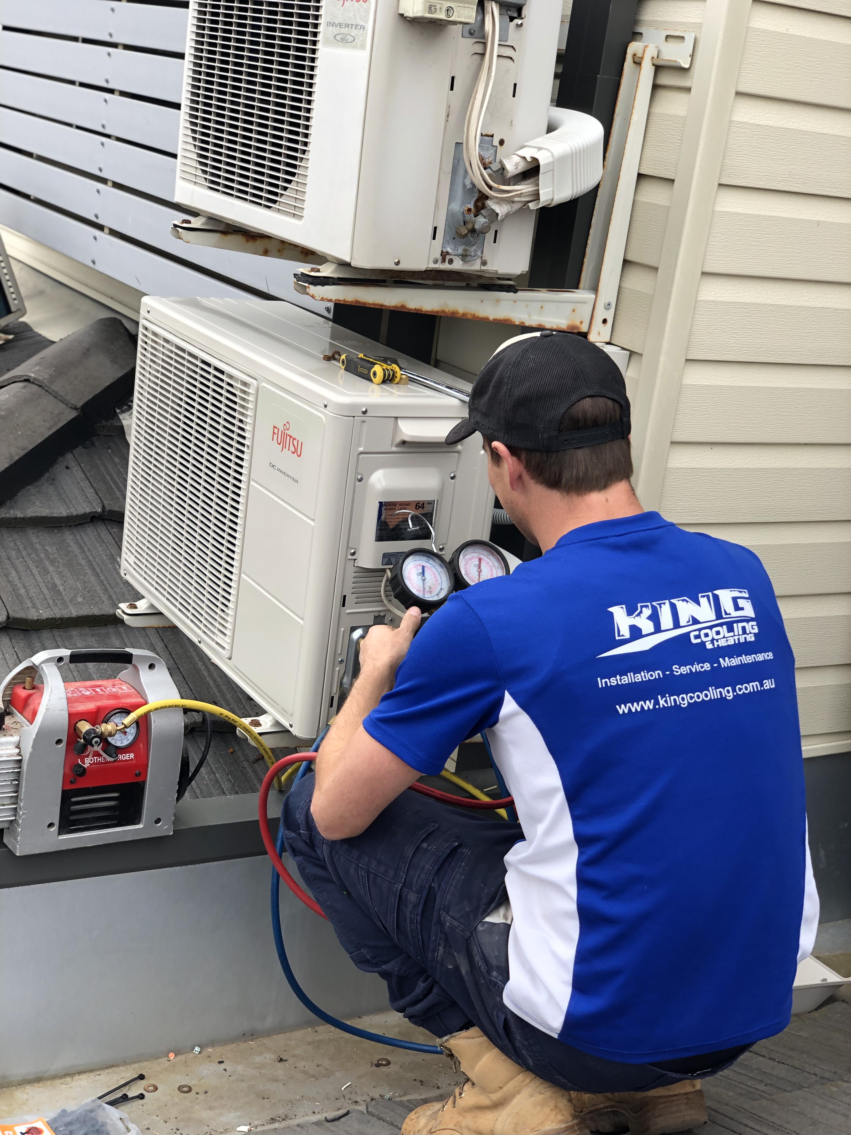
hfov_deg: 28.0
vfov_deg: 36.8
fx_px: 1704
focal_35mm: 52
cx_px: 426
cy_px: 568
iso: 16
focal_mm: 6
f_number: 2.4
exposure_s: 1/176
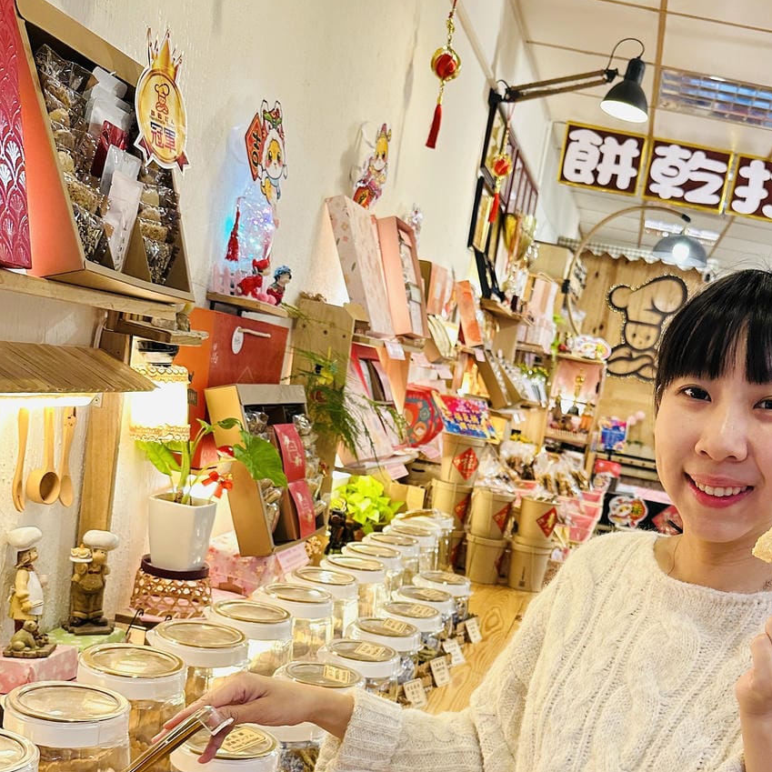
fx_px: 1009
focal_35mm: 40
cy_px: 632
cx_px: 529
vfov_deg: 40.0
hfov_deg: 41.2
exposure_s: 1/120
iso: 160
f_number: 1.78
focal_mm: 6.86
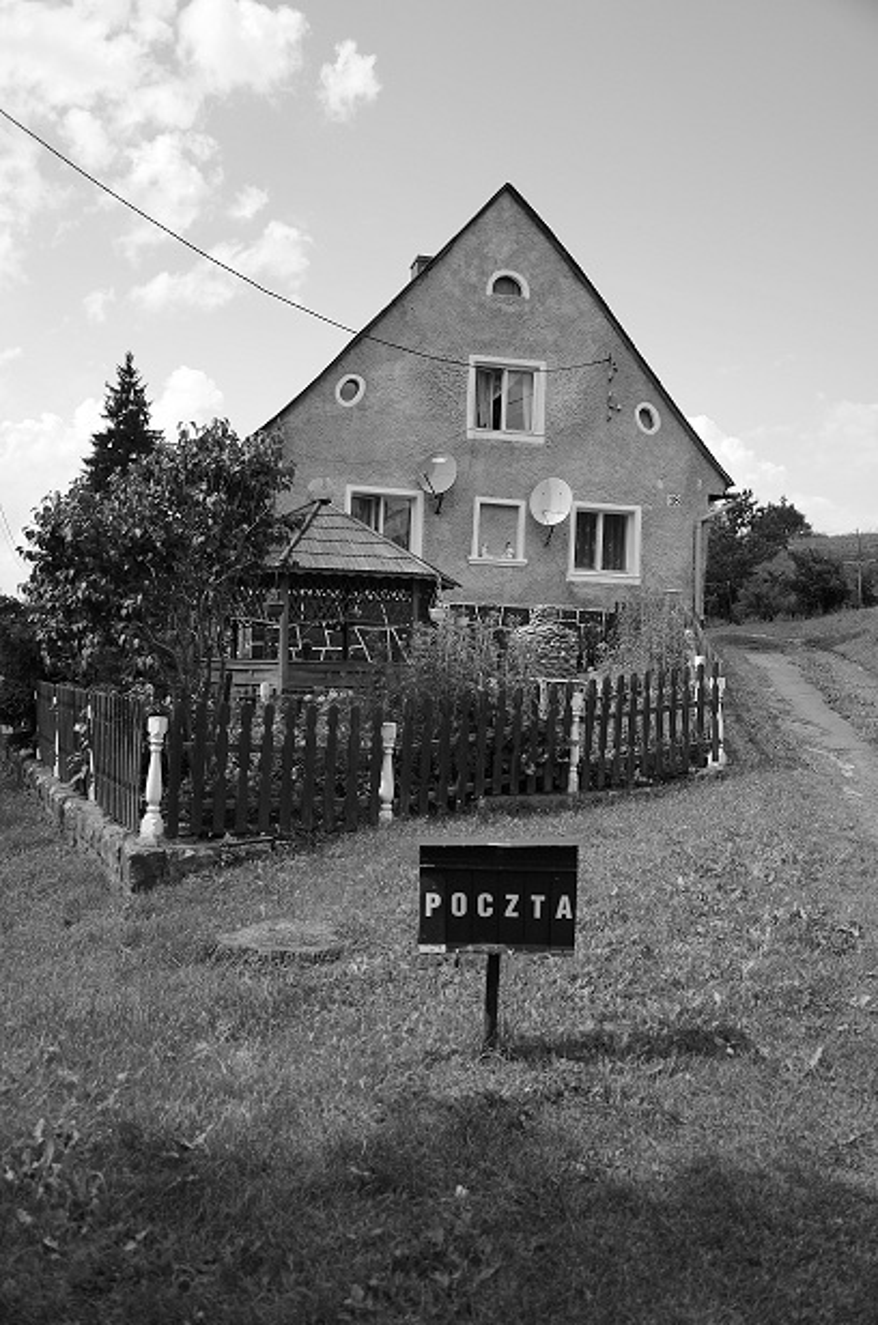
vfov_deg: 59.6
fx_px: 1158
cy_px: 662
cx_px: 439
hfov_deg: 41.5
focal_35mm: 32
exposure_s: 1/2000
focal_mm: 21
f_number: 4
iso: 400
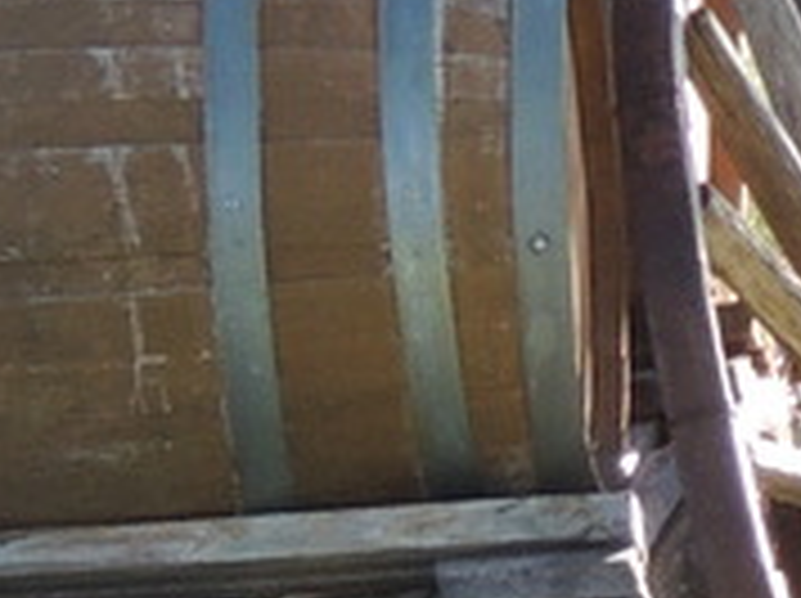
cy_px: -243
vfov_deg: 1.1
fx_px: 30804
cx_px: 1467
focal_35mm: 1333
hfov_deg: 1.5
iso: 200
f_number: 4.6
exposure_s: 1/125
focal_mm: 33
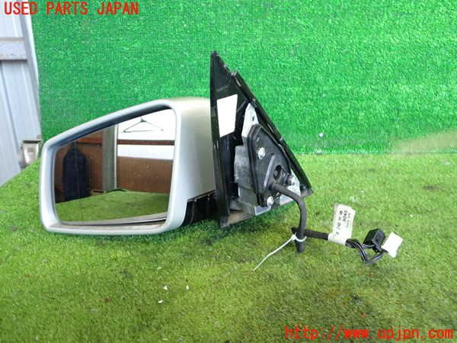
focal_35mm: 30
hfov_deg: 60.0
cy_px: 172
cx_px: 228
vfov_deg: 46.8
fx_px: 396
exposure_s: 1/30
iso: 320
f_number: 2.3
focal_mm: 5.4
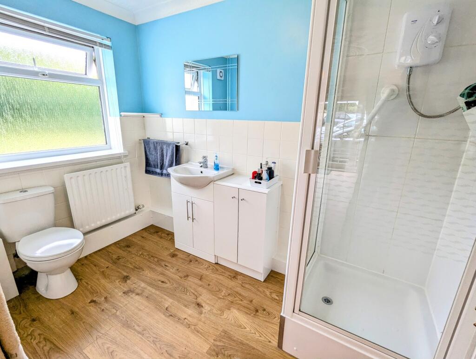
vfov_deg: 78.2
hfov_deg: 94.4
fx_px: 220
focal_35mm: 16
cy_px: 180
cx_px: 238
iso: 92
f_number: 2.2
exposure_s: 1/90.1
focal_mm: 2.35
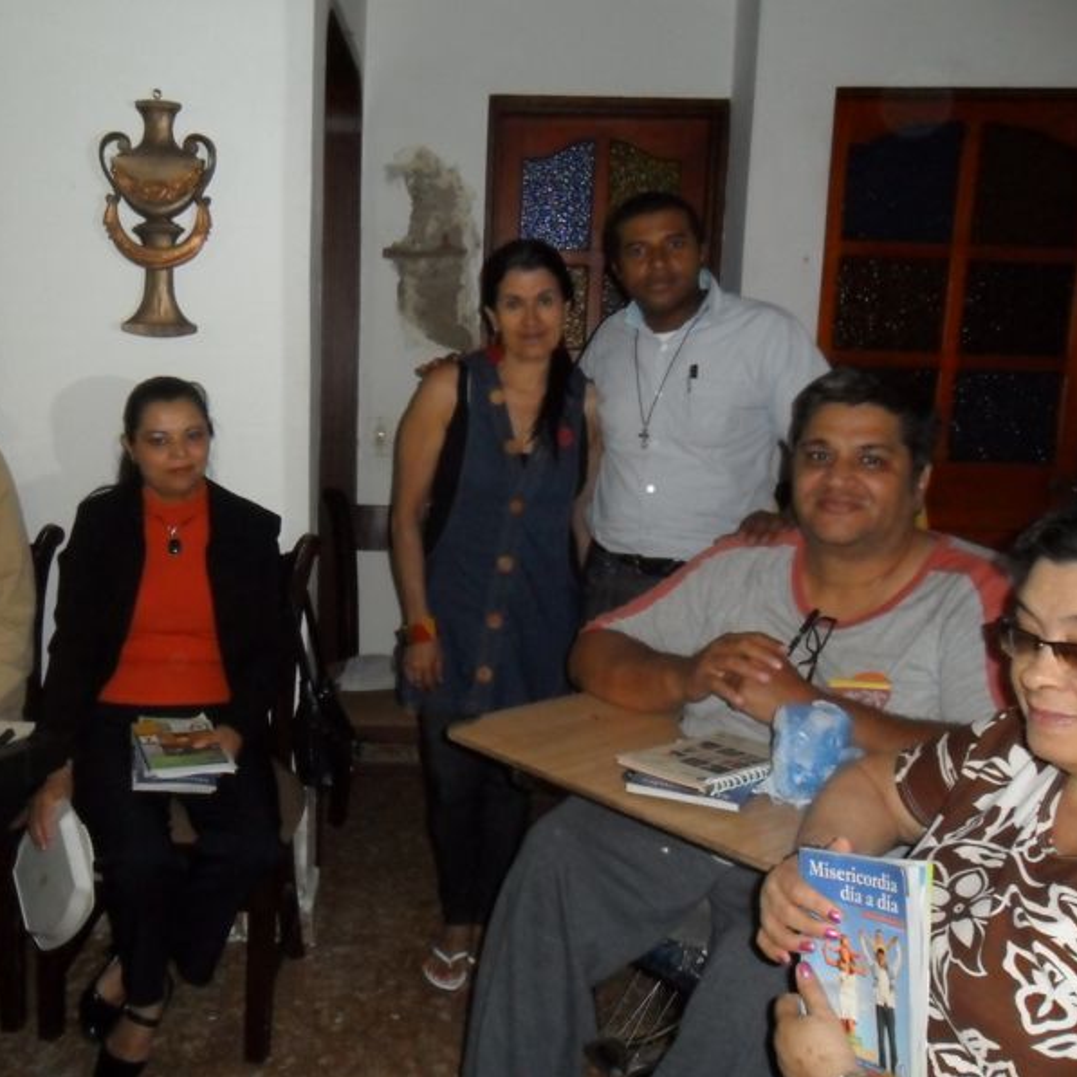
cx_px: 422
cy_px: 539
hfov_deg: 50.7
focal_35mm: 32
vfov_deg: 51.1
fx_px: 1126
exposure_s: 1/45
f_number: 3.5
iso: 400
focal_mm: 4.9
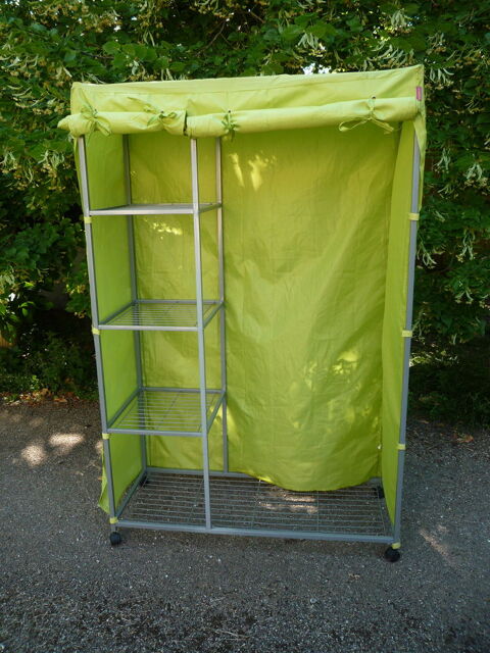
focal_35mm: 30
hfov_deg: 46.8
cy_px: 326
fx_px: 566
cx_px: 245
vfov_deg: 60.0
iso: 100
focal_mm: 5.2
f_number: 3.3
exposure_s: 1/80
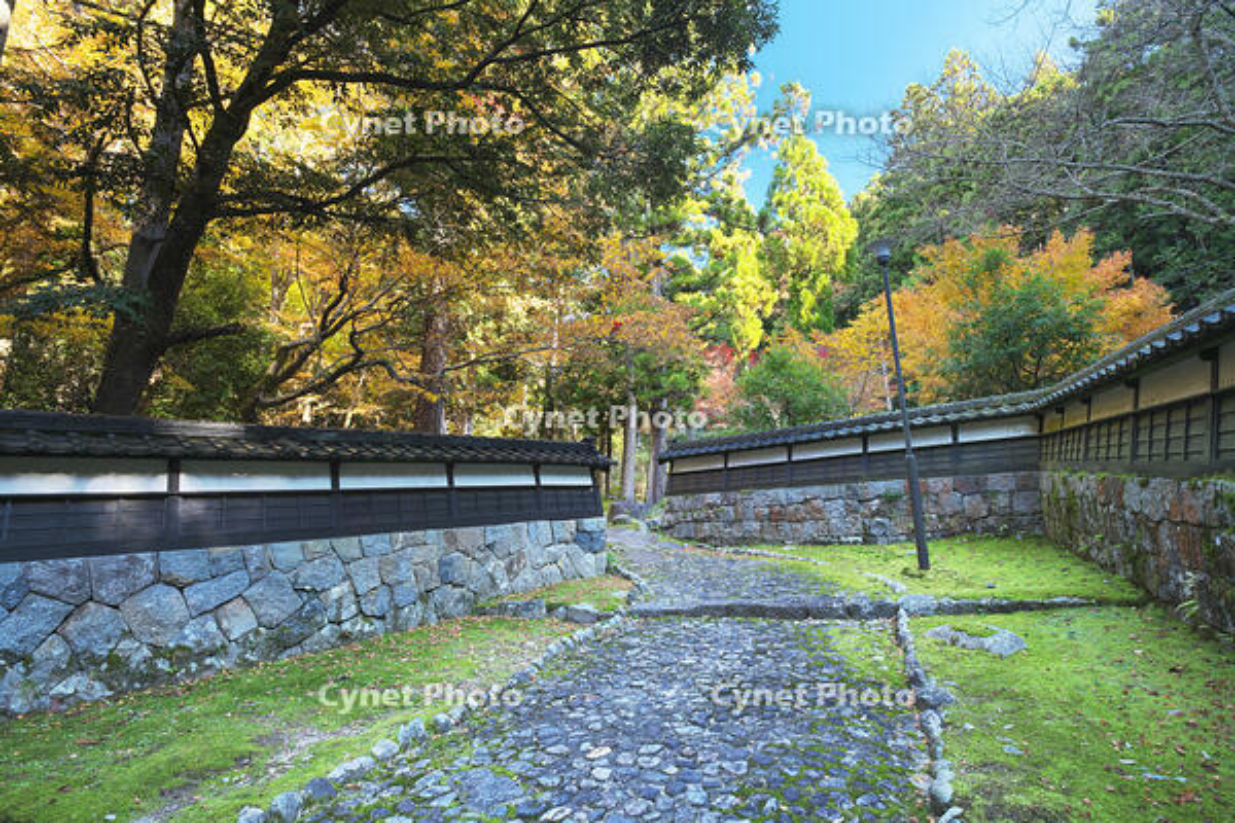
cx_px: 618
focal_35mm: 17
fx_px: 583
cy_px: 412
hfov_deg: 93.3
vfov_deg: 70.4
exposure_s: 1/2.5
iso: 125
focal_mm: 17
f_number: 10
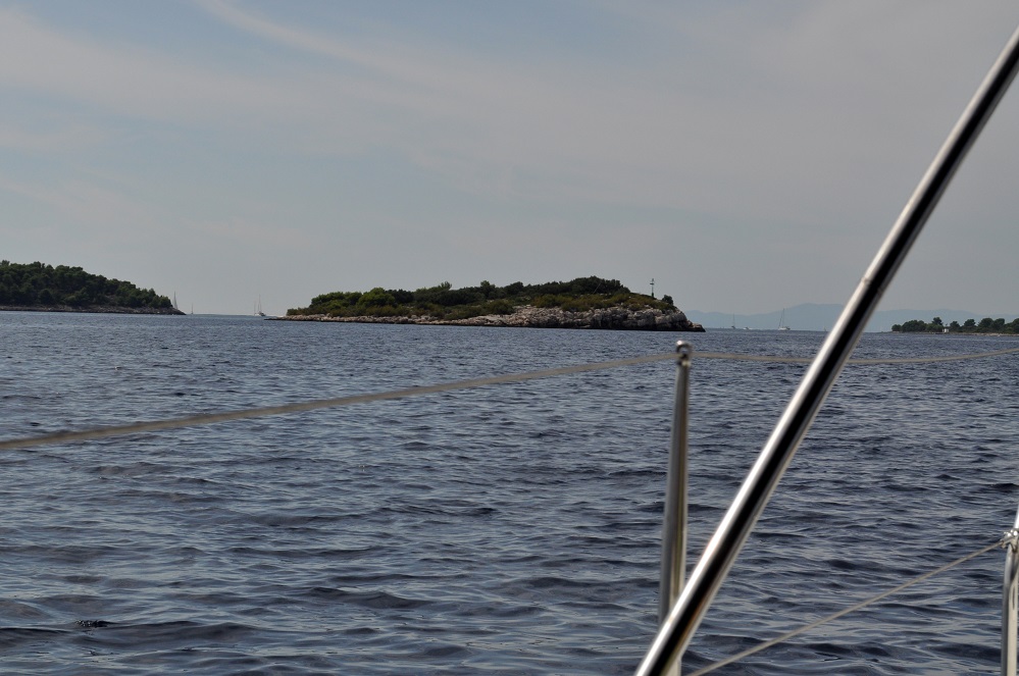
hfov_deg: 24.7
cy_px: 338
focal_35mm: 82
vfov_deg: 16.5
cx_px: 510
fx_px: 2332
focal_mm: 55
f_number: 14
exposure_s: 1/800
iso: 500
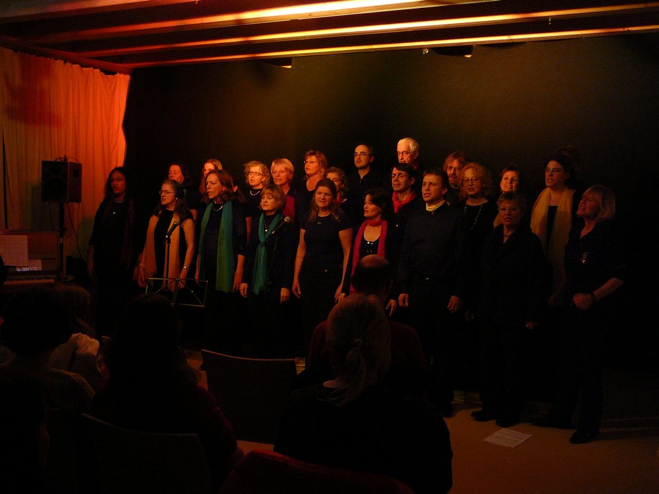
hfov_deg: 52.6
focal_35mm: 35
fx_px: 666
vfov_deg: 40.7
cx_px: 330
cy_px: 247
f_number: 2.8
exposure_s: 1/8
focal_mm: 5.2
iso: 200
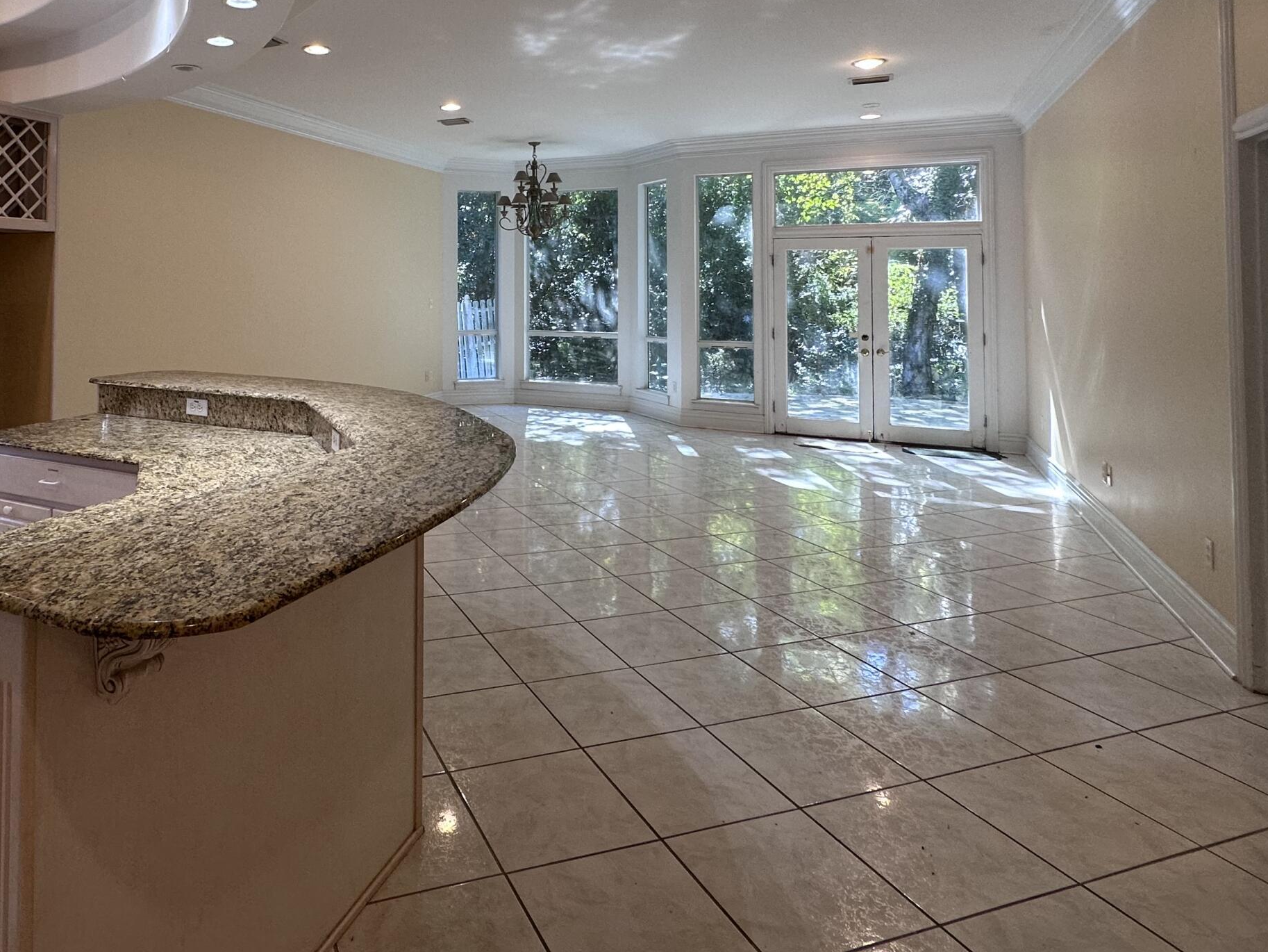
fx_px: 843
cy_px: 256
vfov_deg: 56.4
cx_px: 429
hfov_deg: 71.9
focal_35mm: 23
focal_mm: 2.22
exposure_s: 1/120
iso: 125
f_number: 2.2
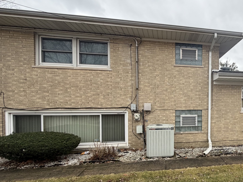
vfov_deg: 58.5
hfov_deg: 66.5
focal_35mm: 23
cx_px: 198
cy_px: 107
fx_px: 161
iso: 50
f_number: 2.2
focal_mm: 2.22
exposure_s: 1/405
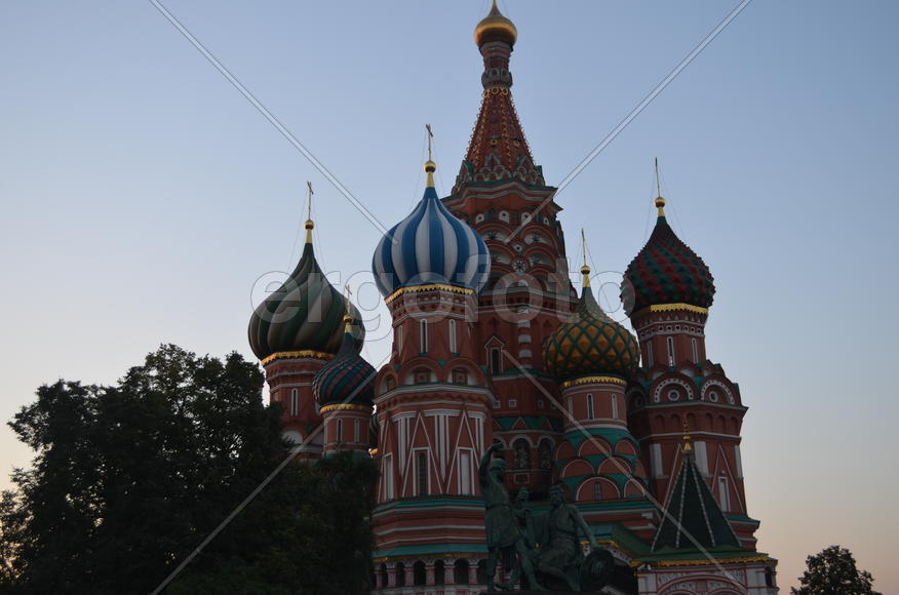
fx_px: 1084
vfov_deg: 30.7
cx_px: 450
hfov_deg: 45.0
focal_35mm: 44
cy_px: 298
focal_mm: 29
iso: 200
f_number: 4.5
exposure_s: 1/125
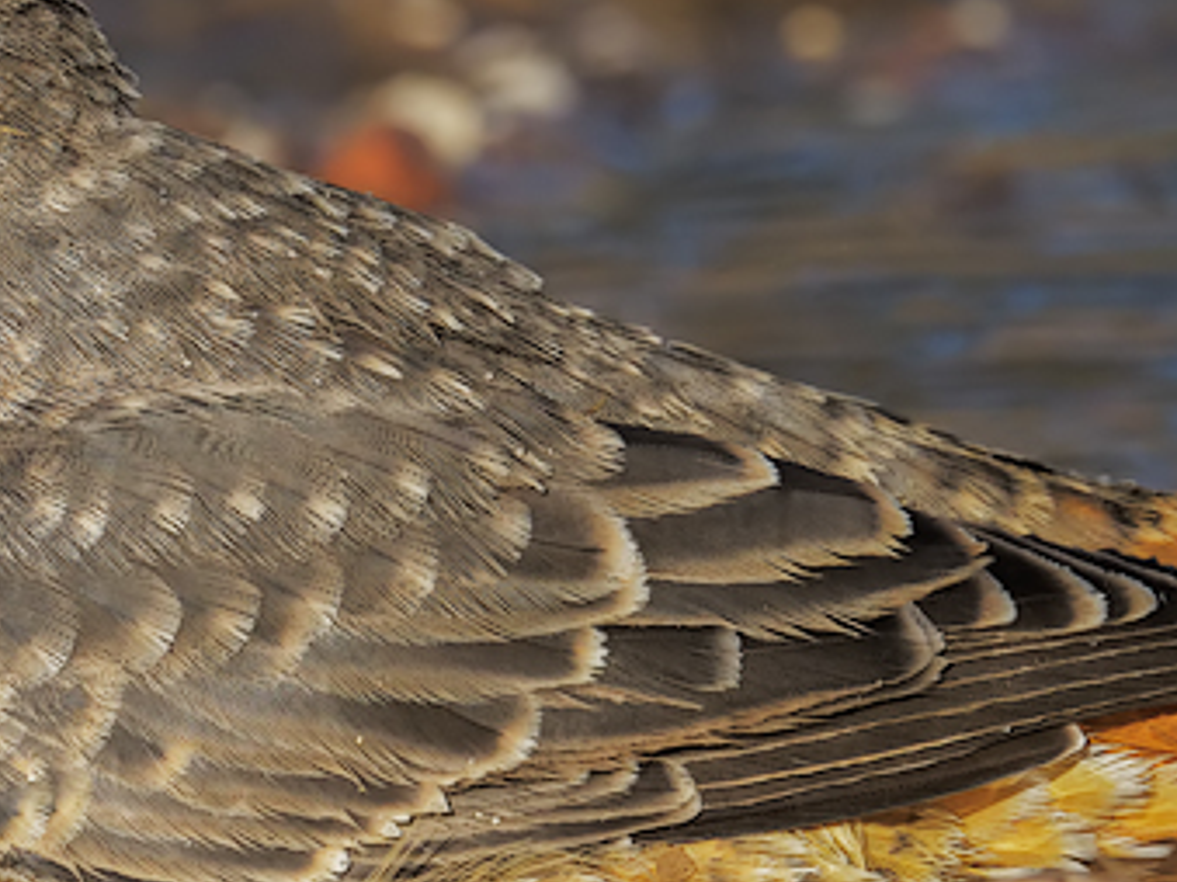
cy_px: 601
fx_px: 57816
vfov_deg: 0.9
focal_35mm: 1701
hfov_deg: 1.2
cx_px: -208
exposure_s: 1/2000
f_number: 9
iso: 720
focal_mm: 500
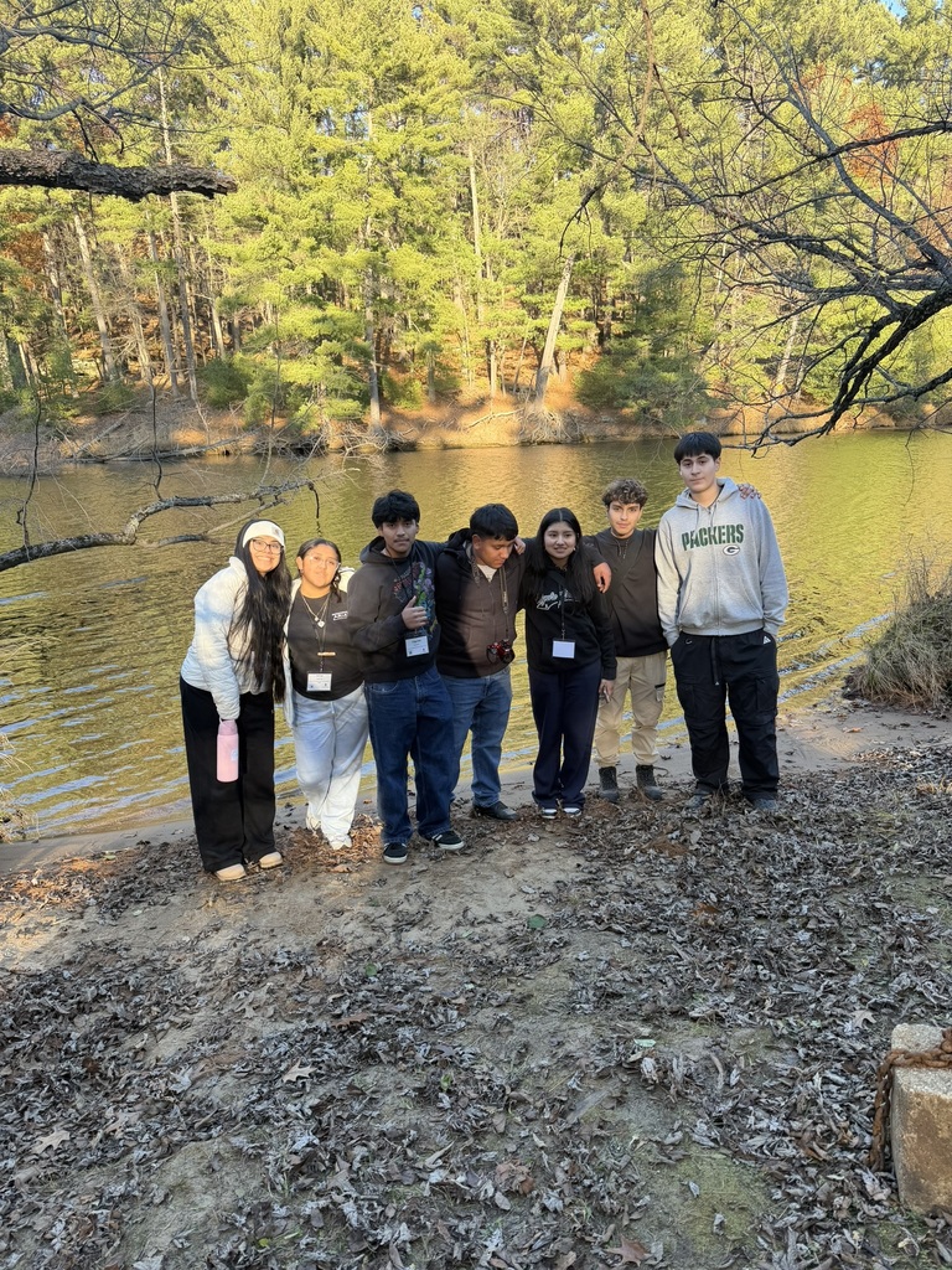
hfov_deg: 56.8
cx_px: 476
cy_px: 635
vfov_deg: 71.6
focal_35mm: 24
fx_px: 880
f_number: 1.78
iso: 64
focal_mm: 6.76
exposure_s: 1/233
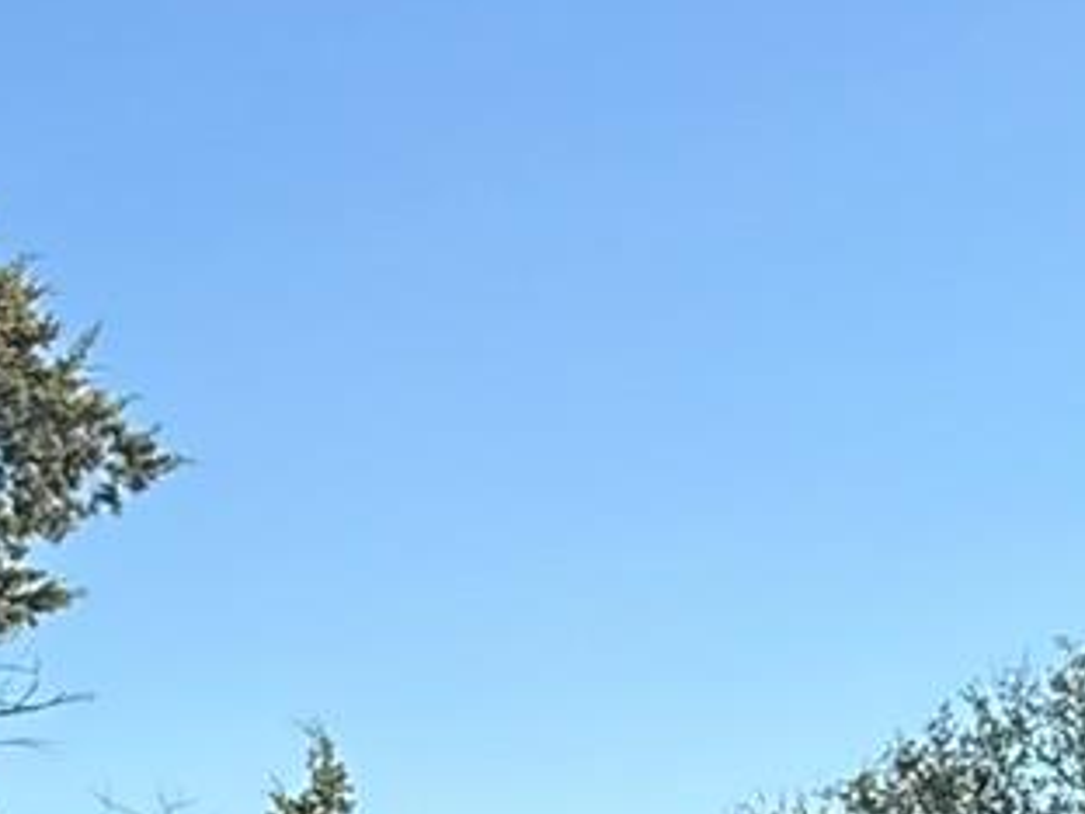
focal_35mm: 92
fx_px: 2884
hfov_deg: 21.2
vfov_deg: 15.0
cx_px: 734
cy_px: 1183
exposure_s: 1/1368
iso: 50
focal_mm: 2.22
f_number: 2.2
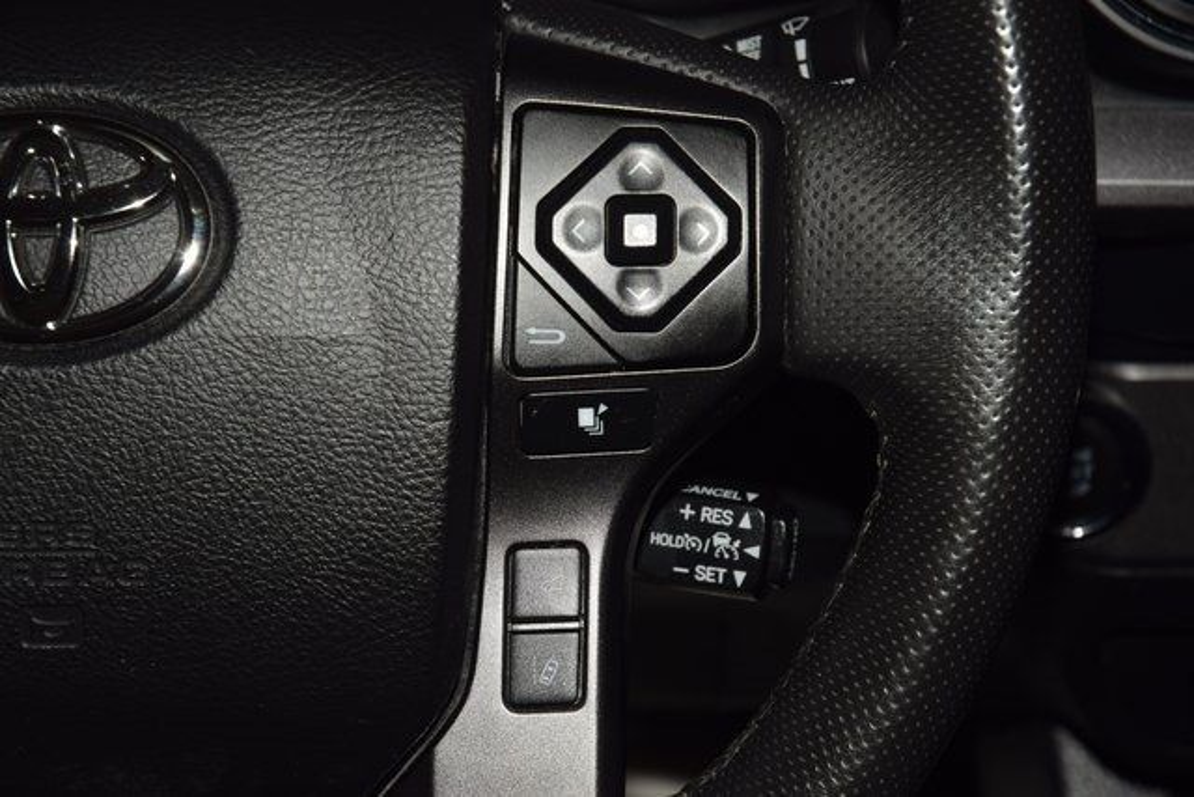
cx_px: 597
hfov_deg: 19.5
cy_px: 398
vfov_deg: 13.0
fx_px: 3483
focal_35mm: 105
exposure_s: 1/125
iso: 100
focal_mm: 70
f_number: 8
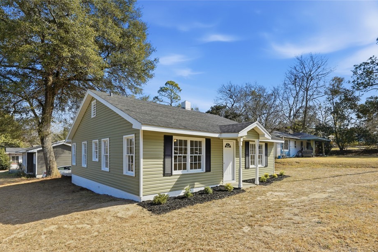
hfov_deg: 86.9
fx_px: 199
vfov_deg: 64.1
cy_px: 149
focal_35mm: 19
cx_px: 197
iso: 320
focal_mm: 16
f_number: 9
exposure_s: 1/4000
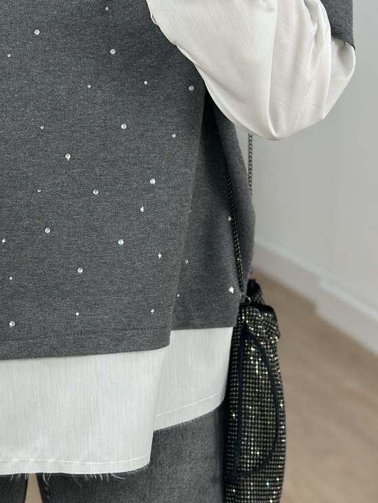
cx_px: 50
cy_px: 151
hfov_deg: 14.5
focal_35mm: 101
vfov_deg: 19.4
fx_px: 1471
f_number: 1.78
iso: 80
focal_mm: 6.86
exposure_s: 1/100
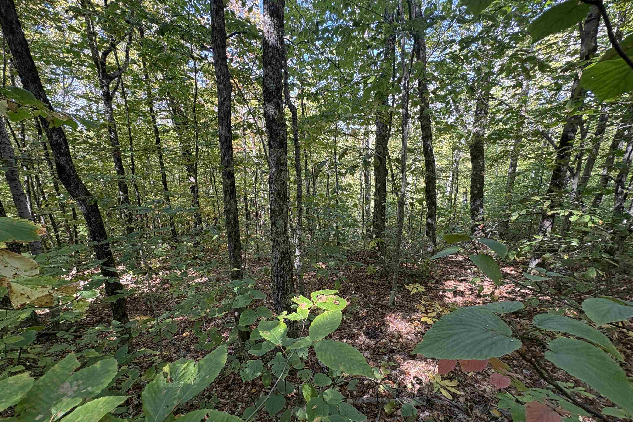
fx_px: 264
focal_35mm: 15
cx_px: 315
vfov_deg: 77.3
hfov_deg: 100.4
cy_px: 216
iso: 80
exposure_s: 1/99
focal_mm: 2.22
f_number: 2.2
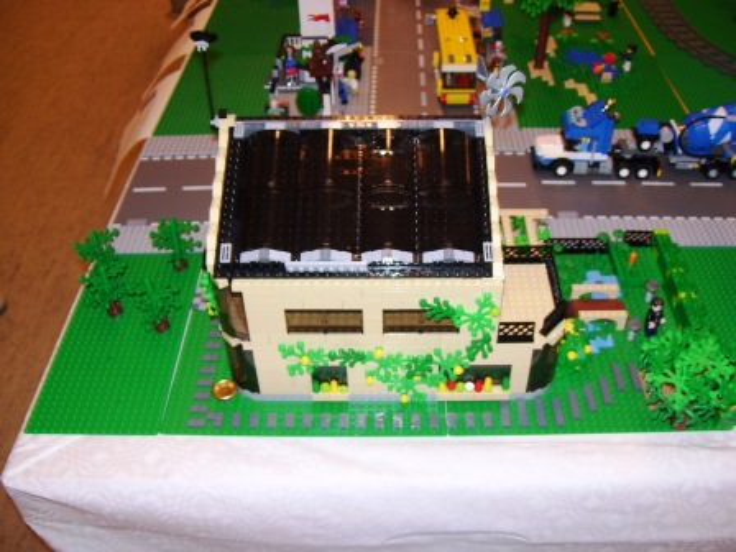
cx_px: 368
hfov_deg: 51.4
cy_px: 276
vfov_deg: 39.7
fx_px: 765
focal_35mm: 36
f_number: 2.7
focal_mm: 6
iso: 80
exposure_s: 1/60
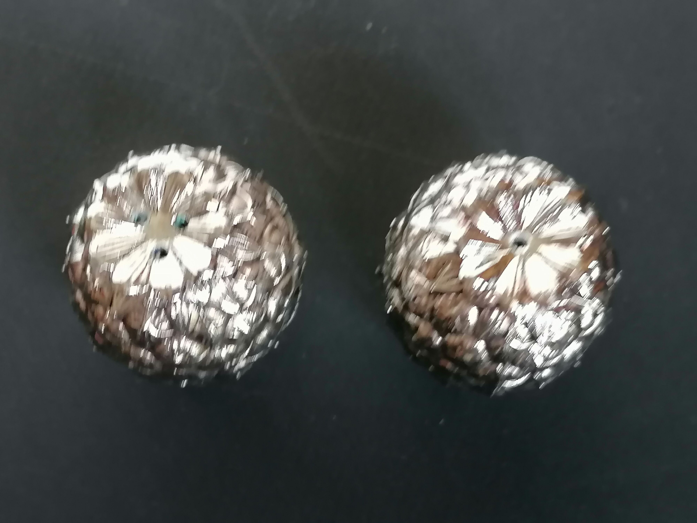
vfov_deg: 26.6
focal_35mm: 55
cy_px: 262
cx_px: 348
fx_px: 1107
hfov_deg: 34.9
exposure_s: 1/33.3
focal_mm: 4.75
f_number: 1.8
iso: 200
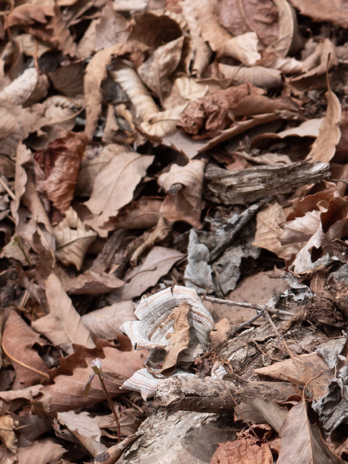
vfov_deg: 6.2
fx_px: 4303
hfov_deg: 4.6
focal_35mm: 321
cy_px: 241
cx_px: -72
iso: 400
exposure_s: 1/800
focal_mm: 61
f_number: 5.6
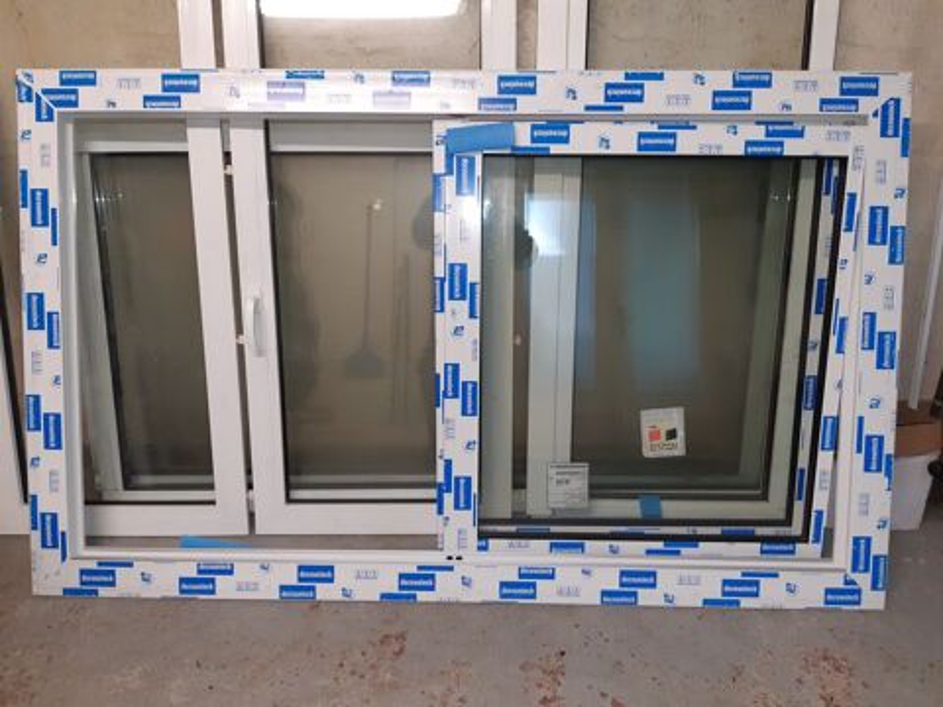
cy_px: 354
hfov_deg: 67.3
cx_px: 472
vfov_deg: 53.1
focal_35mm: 26
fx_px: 708
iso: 200
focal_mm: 3.92
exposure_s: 1/33
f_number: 1.7
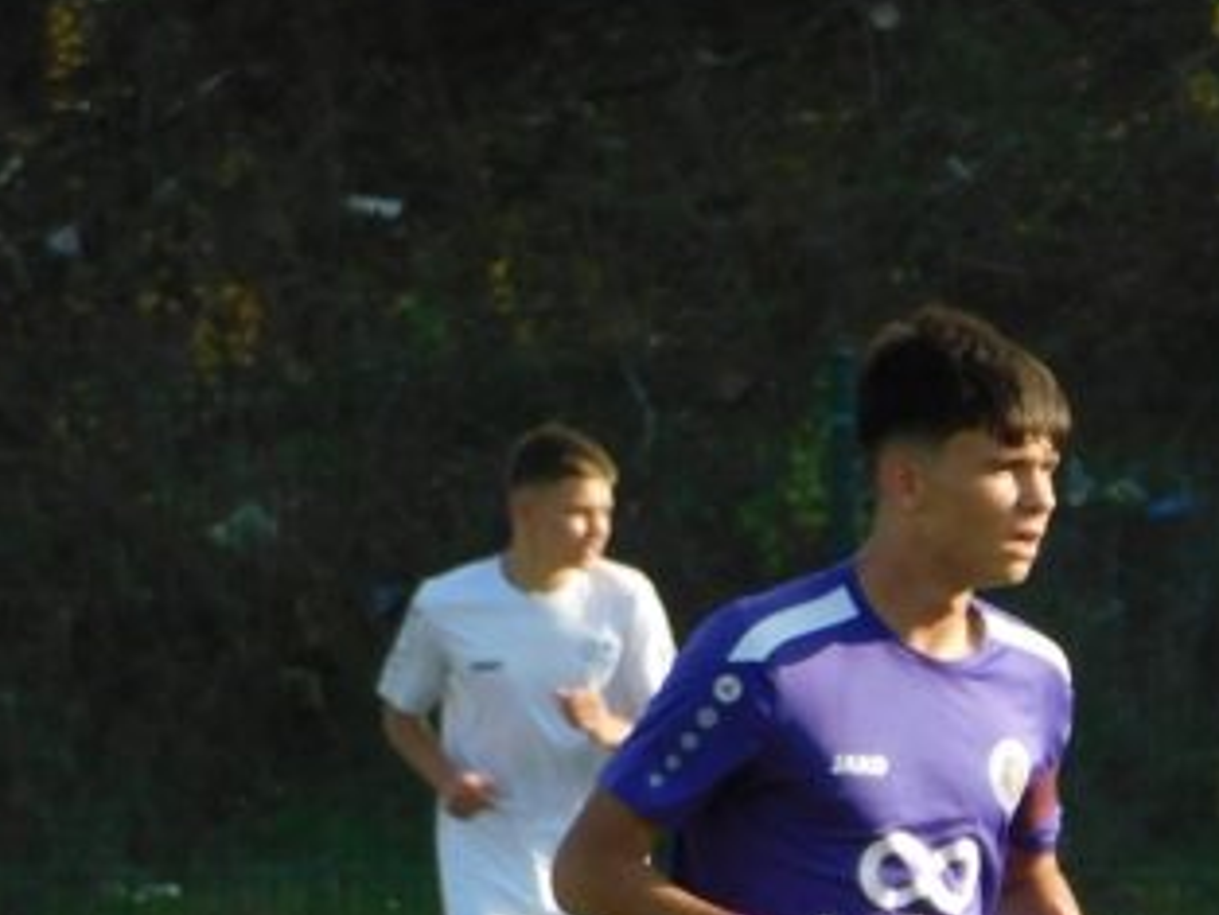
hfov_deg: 2.2
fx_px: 31847
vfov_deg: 1.6
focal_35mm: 904
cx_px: 1398
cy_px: 880
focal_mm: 65.4
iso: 125
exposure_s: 1/250
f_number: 5.8
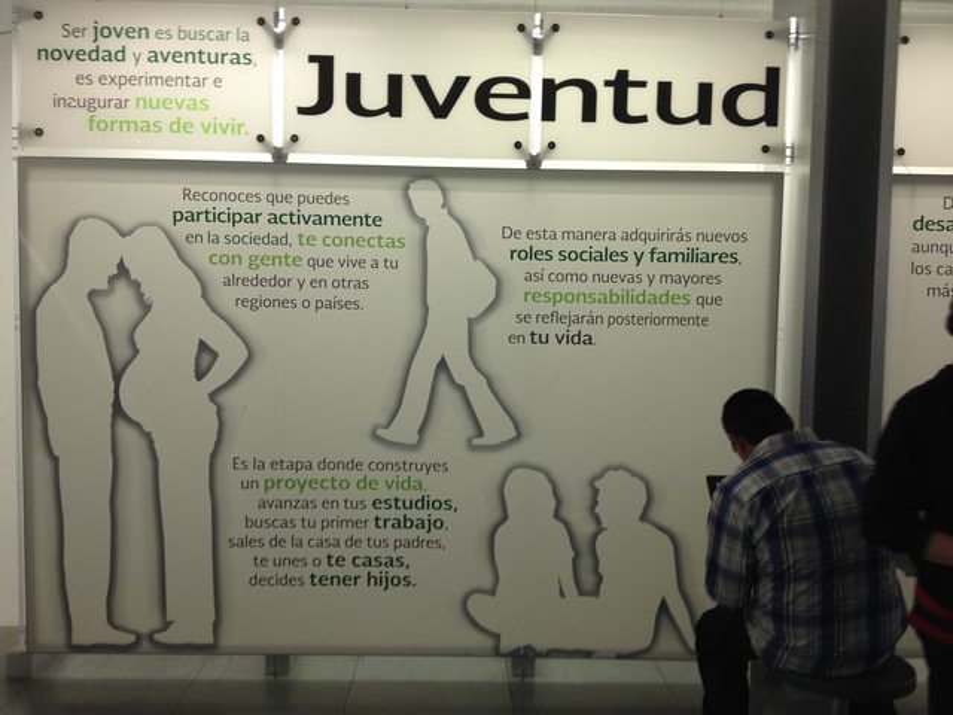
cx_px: 476
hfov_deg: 52.6
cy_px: 358
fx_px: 964
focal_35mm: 35
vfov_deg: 40.7
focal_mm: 4.28
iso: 50
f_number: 2.4
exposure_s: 1/30
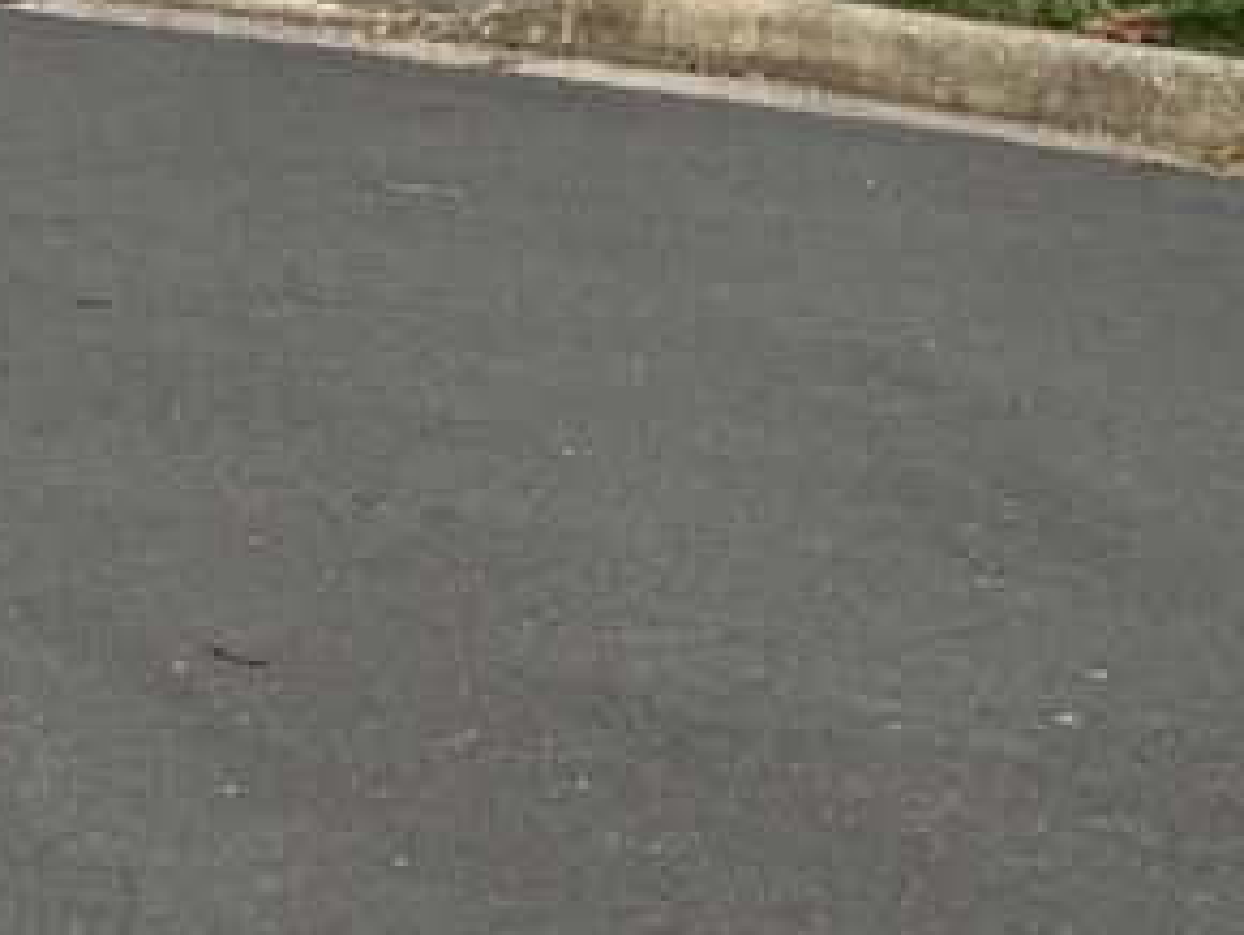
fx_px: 4280
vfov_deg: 11.2
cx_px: -472
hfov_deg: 15.6
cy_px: -969
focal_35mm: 119
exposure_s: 1/2415
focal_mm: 6.76
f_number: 1.78
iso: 80
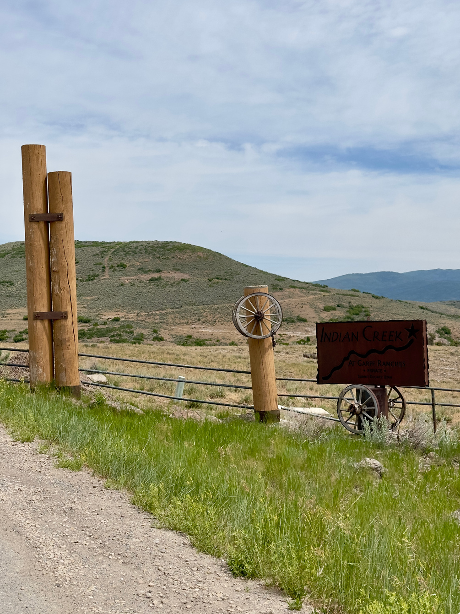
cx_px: 220
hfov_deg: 26.5
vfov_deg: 34.9
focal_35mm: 55
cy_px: 291
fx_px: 975
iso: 64
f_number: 1.78
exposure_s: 1/7092
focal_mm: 6.86
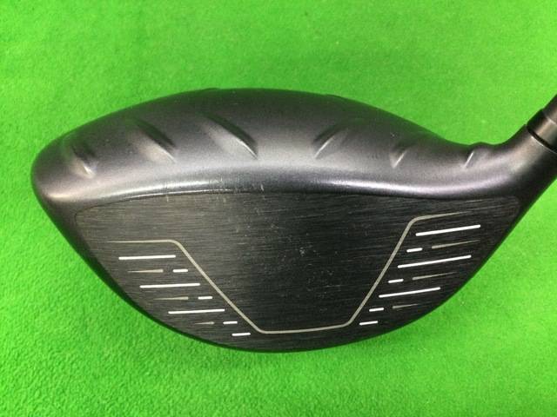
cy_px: 208
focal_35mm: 31
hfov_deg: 58.4
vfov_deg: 45.4
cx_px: 278
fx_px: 499
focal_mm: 3.3
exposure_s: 1/24
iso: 200
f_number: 2.4
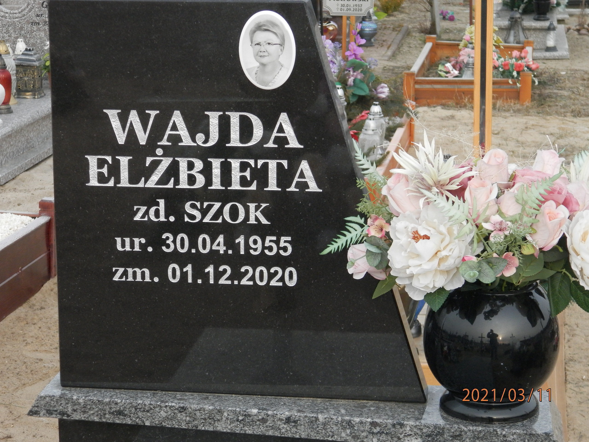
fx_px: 1395
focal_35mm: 82
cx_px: 294
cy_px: 221
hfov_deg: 23.8
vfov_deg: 18.0
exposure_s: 1/160
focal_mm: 14.6
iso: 200
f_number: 4.2
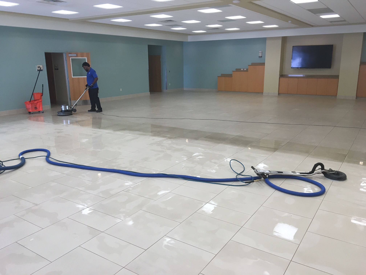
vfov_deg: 48.2
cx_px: 183
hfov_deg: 61.7
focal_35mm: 29
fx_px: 307
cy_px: 138
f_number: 2.2
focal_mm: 4.15
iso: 25
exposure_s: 1/30
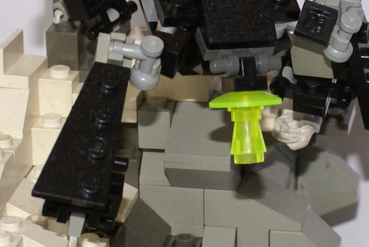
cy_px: 138
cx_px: 205
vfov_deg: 7.1
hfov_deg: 10.6
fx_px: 1991
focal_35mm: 194
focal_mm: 30
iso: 400
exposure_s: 1/60
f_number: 5.6
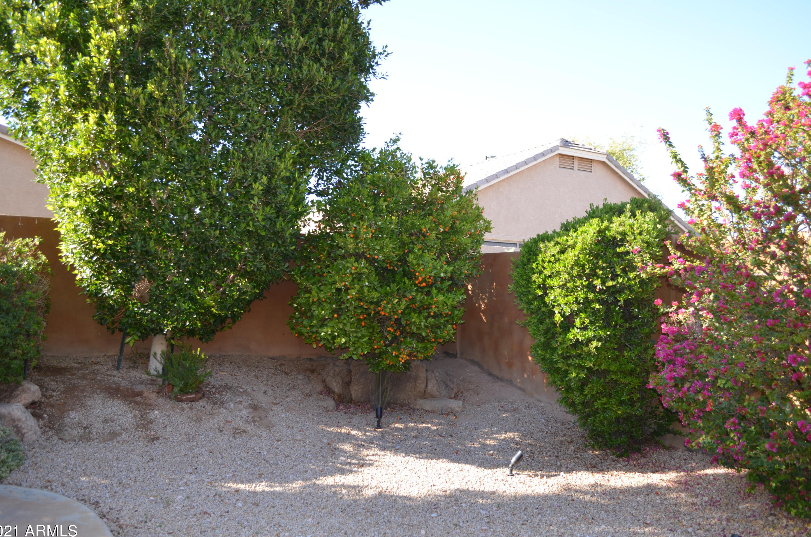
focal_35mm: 28
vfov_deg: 46.2
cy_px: 277
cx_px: 405
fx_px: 629
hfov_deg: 65.6
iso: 125
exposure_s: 1/200
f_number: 3.5
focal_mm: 18
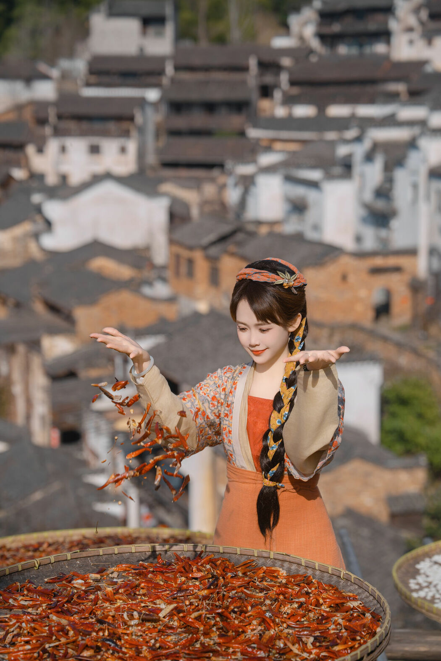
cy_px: 330
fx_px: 1562
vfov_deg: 23.9
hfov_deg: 16.1
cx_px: 220
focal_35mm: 85
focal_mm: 85
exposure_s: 1/640
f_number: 4
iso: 50
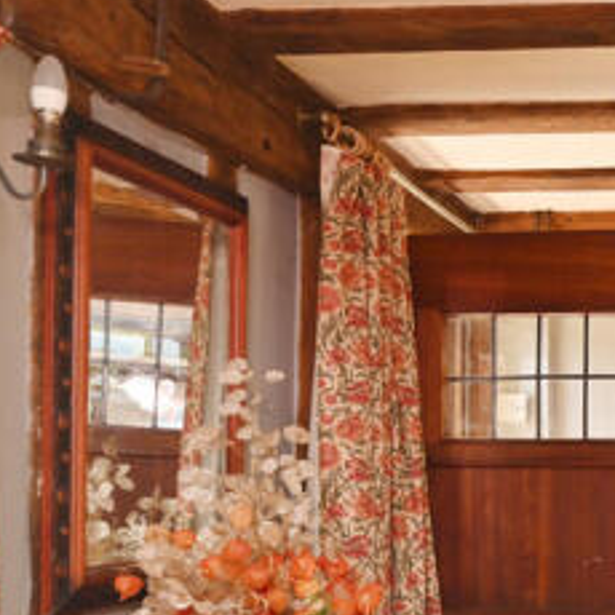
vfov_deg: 28.7
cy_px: 519
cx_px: 850
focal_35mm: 58
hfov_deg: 24.7
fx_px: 1166
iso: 200
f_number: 4
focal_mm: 24
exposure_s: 1/60
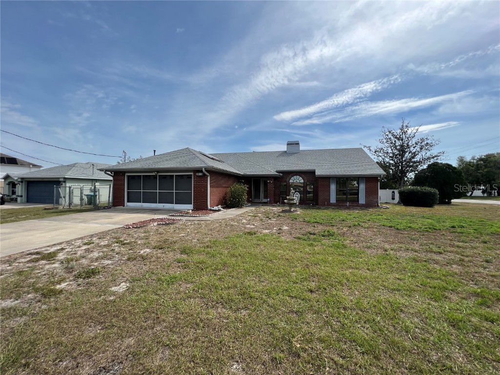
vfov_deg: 89.9
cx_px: 250
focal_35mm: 13
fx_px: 188
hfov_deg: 106.2
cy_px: 188
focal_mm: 1.57
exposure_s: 1/2179
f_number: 1.8
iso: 32
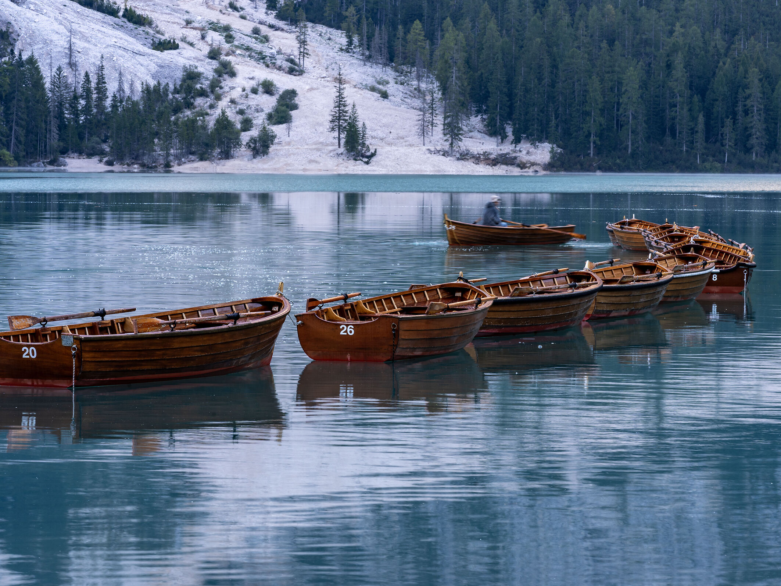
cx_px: 412
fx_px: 3700
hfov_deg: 12.1
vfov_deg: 9.0
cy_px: 292
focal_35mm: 164
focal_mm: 151
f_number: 18
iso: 100
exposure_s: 1/5
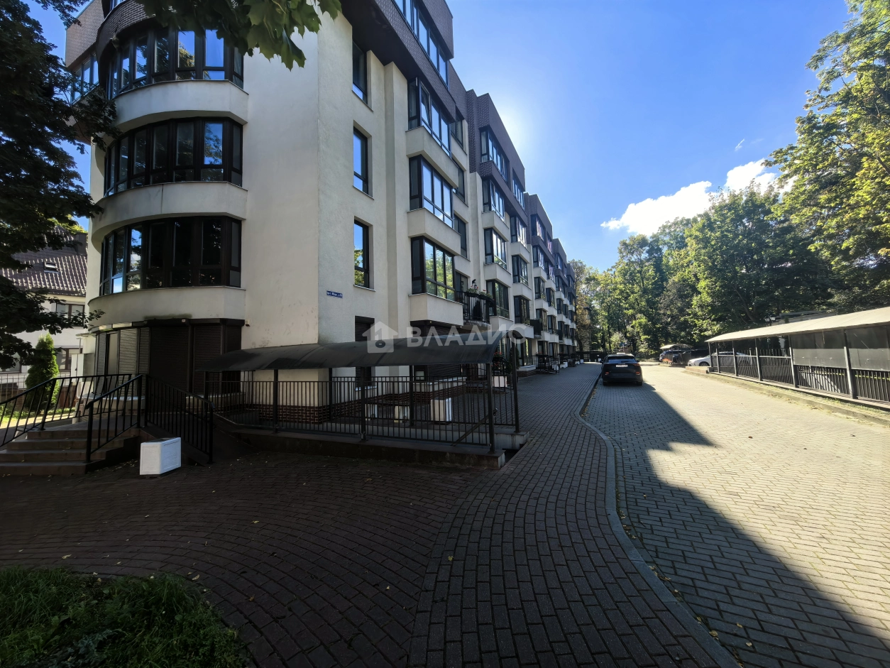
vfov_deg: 89.9
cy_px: 334
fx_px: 334
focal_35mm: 13
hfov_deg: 106.2
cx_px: 445
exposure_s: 1/1135
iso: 50
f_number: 2.2
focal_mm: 1.76
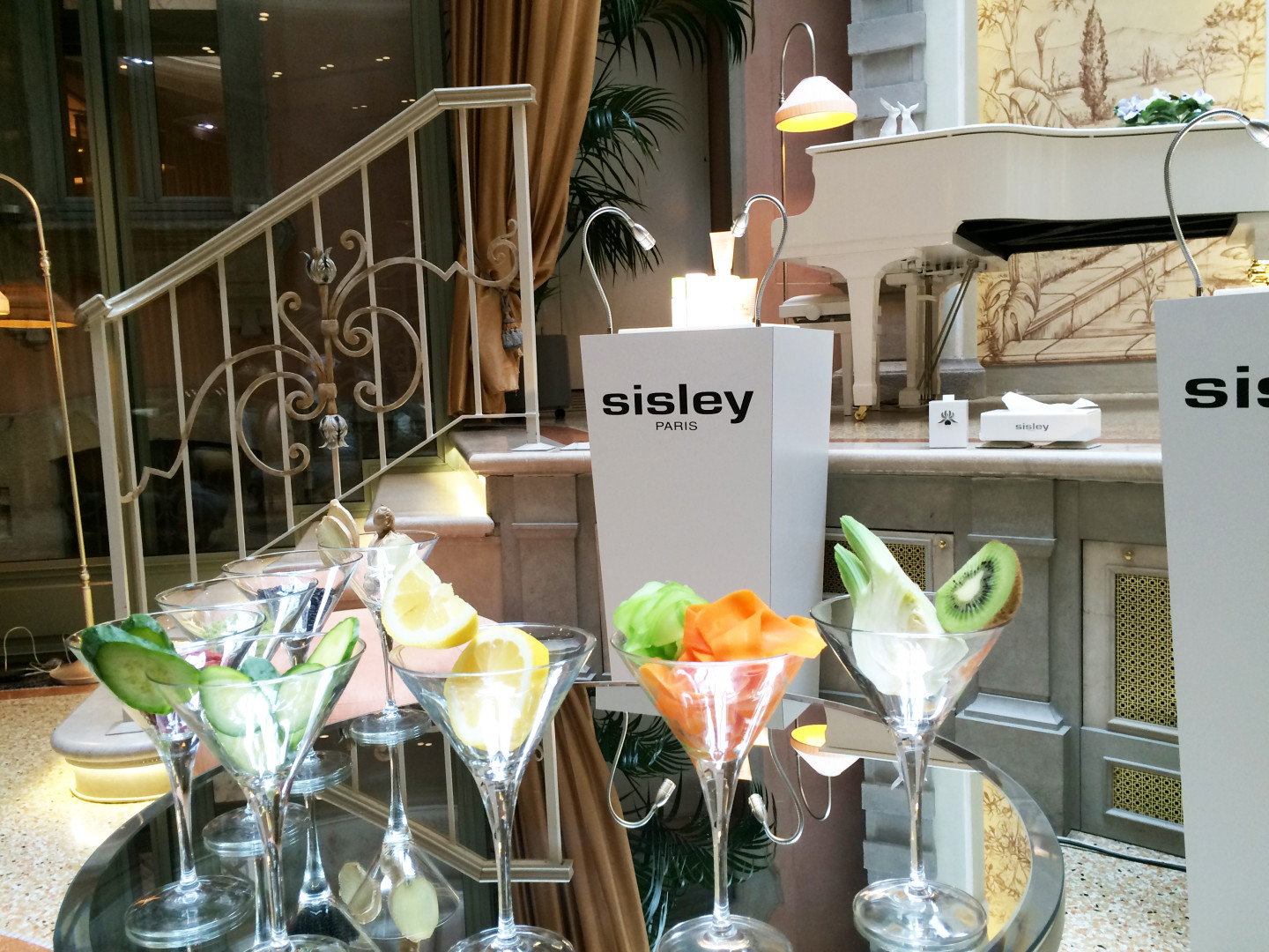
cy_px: 476
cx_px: 634
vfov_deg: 48.2
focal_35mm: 29
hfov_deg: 61.7
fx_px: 1063
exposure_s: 1/30
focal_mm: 4.15
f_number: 2.2
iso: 64
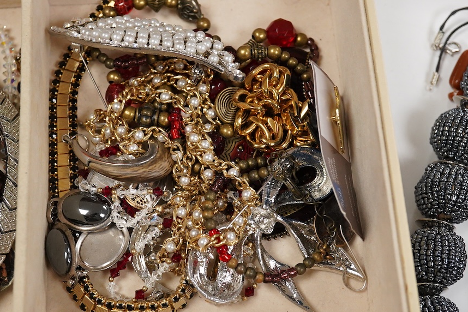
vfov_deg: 23.0
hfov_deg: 33.8
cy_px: 152
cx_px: 192
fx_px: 767
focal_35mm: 59
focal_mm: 30
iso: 2500
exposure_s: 1/320
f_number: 8
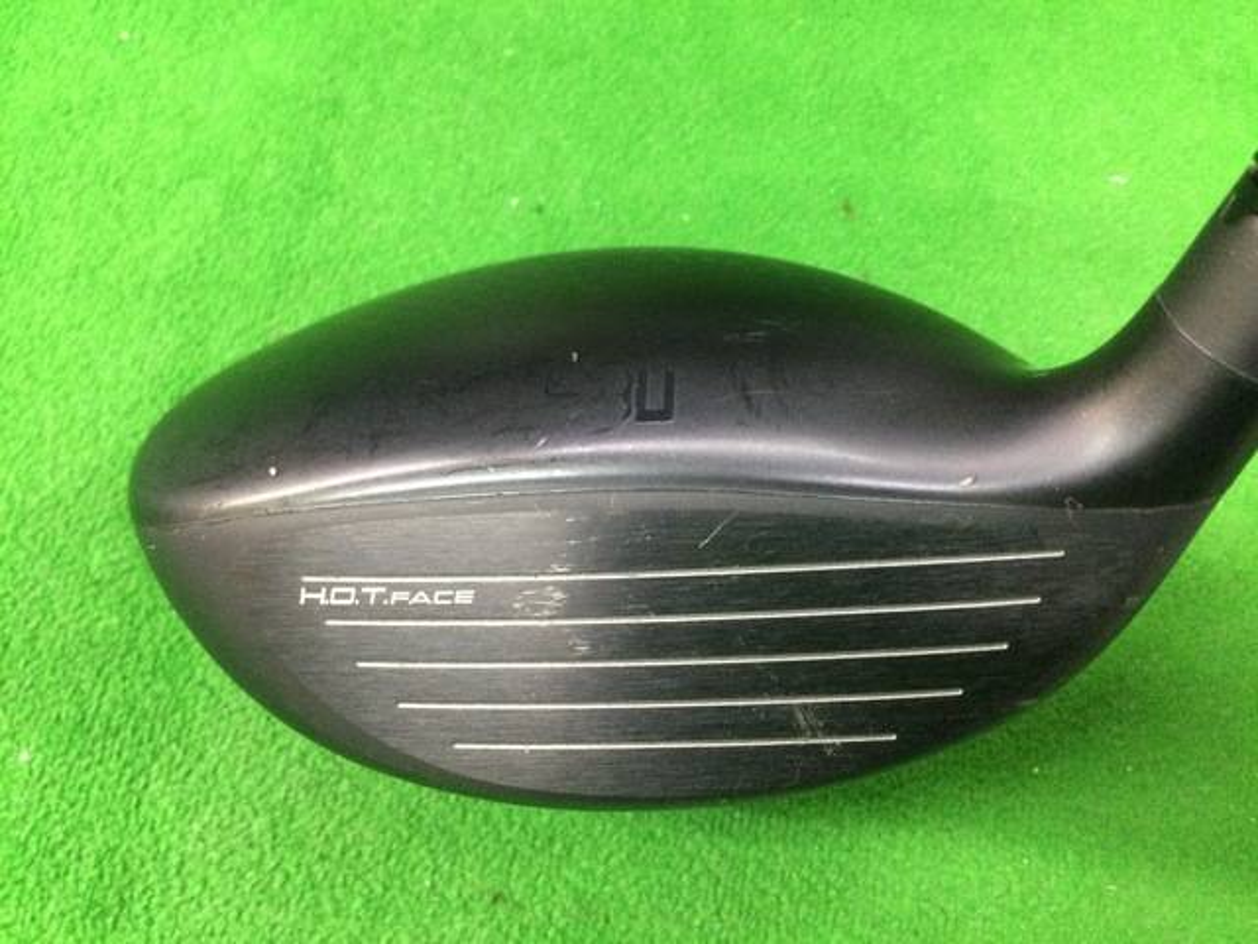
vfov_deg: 45.4
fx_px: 1127
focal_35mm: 31
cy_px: 472
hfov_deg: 58.4
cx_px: 629
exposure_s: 1/15
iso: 200
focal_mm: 3.3
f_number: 2.4
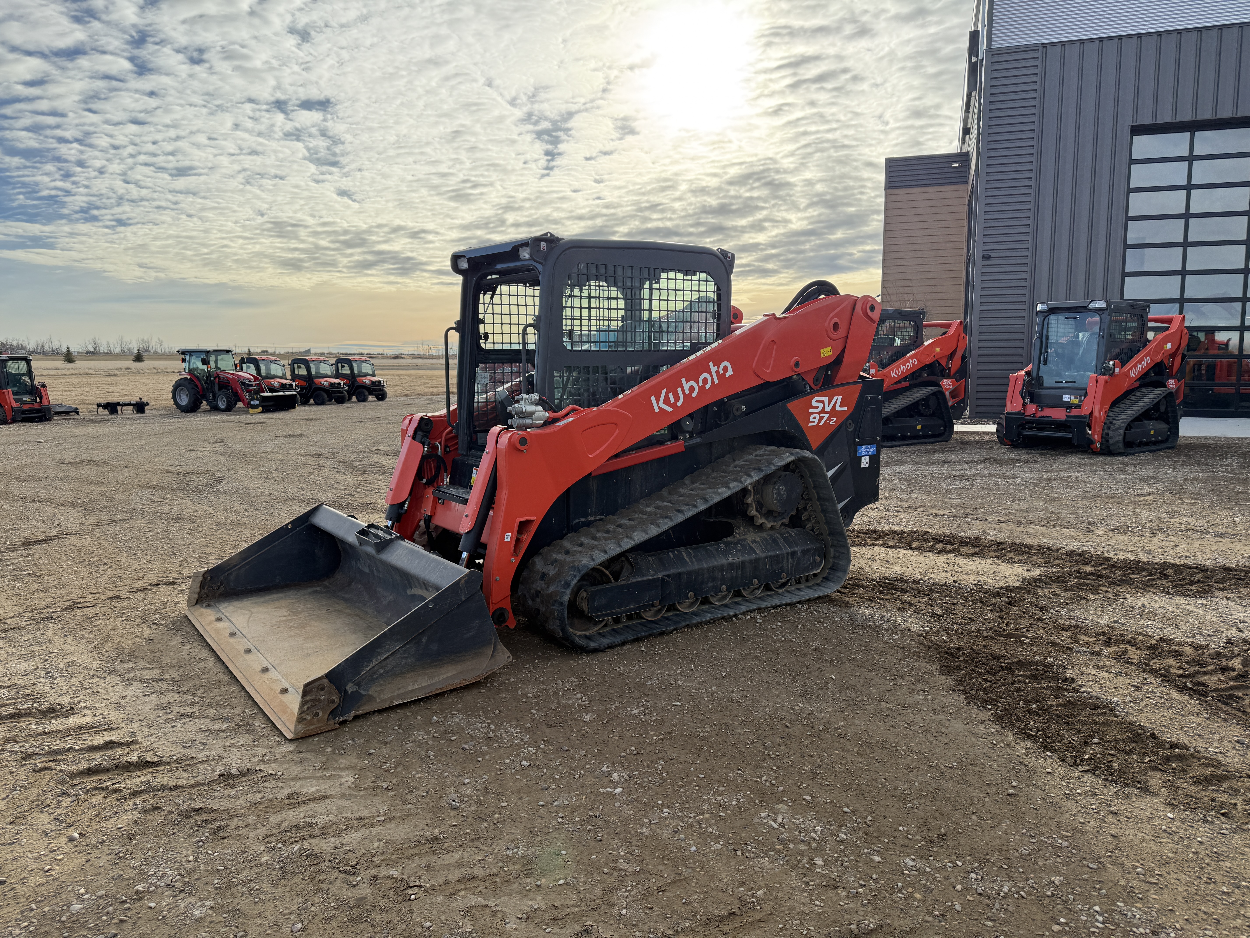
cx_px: 625
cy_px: 469
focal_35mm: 24
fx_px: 867
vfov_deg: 56.8
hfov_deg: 71.6
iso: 80
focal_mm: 6.76
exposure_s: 1/3145
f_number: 1.78
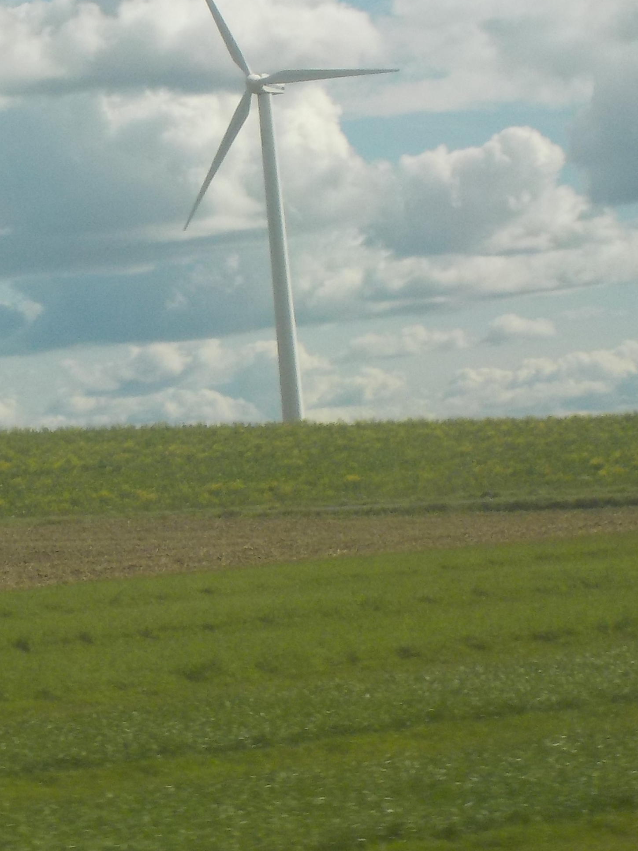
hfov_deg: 7.6
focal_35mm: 194
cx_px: -25
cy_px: 424
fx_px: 4768
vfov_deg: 10.2
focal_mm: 12.3
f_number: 5.9
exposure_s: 1/250
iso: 125
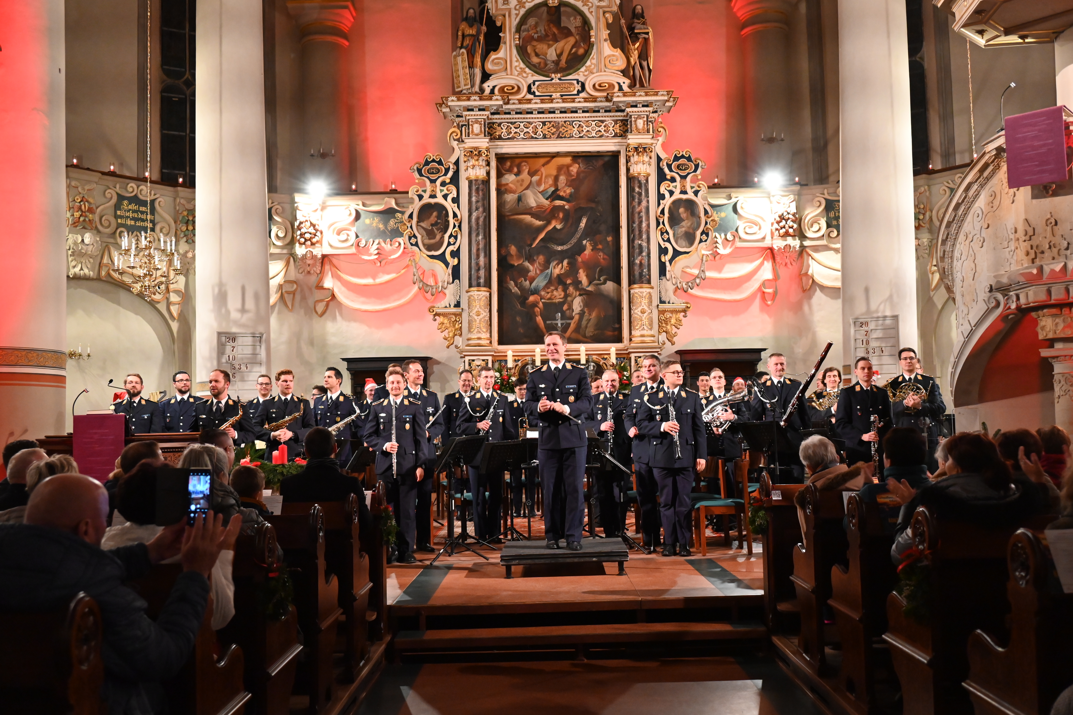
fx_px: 1043
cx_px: 536
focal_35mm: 35
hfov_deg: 54.4
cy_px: 358
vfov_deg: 37.9
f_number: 4.8
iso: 4500
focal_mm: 35
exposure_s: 1/60
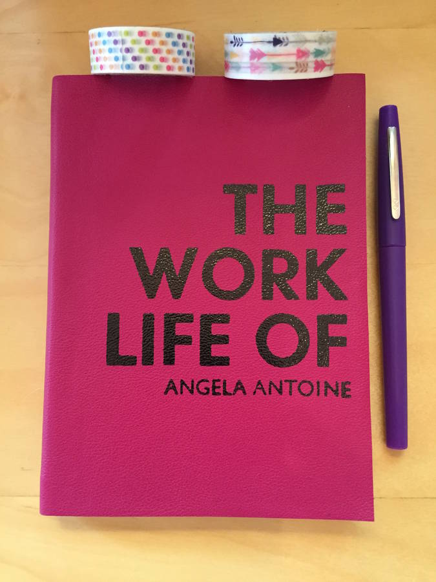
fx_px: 487
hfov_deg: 48.2
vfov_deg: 61.7
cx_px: 218
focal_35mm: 29
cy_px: 291
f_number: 2.2
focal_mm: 4.15
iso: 250
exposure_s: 1/20
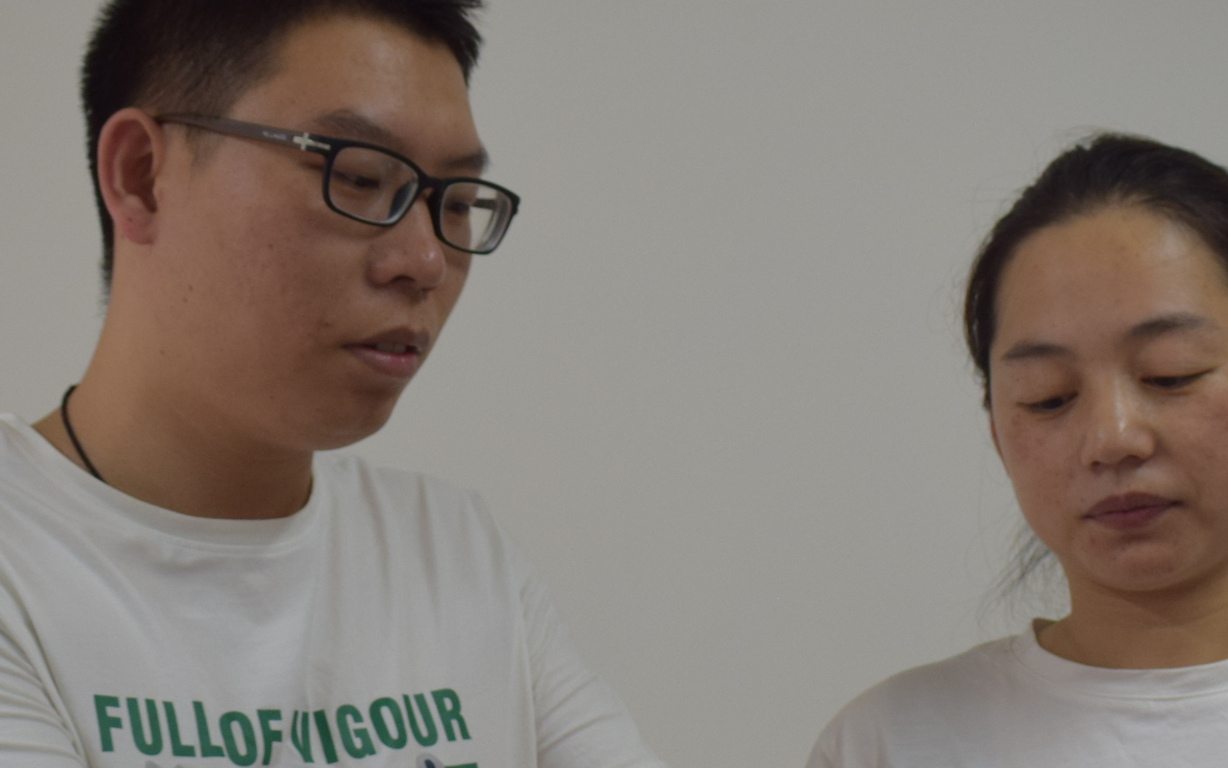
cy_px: 679
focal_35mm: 90
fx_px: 3022
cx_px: 721
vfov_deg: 14.3
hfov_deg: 22.9
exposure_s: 1/80
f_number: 4.5
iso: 400
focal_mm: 23
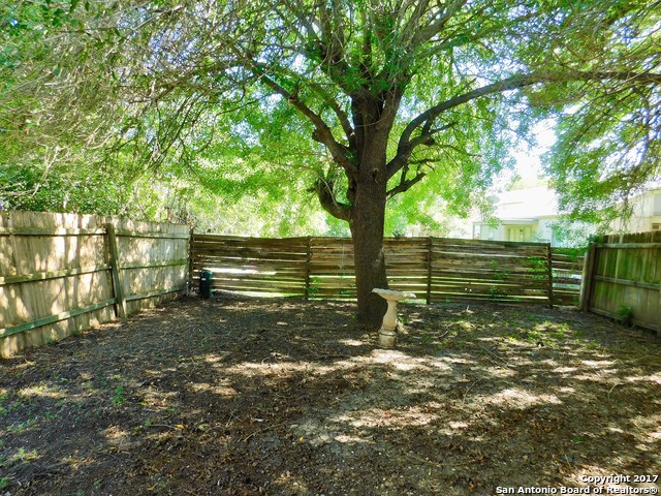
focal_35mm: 23
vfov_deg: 58.9
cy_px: 248
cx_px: 330
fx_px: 439
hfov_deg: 73.9
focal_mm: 4
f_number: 3
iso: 125
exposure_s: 1/100
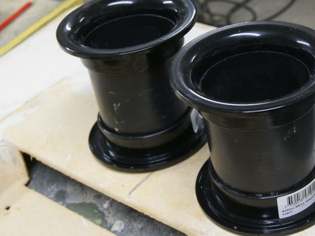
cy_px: 111
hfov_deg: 27.8
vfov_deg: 21.1
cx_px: 206
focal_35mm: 70
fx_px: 634
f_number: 5.6
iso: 400
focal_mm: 35
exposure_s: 1/13
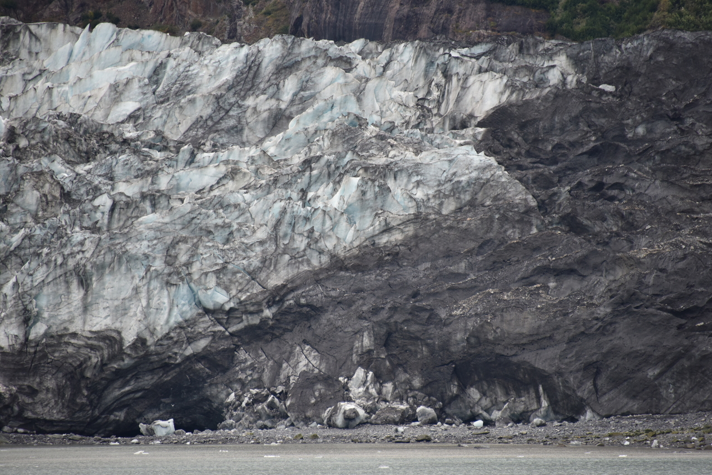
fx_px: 5934
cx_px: 356
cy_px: 238
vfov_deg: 4.6
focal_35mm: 300
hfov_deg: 6.9
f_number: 5.6
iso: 900
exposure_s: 1/640
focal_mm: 300
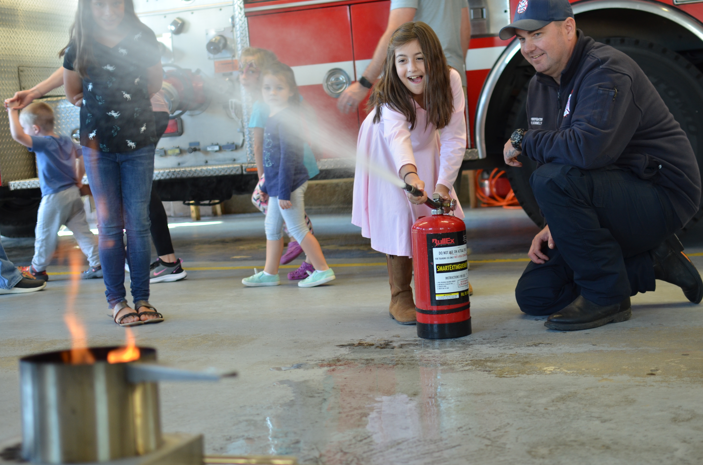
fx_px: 1023
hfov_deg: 37.9
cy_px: 232
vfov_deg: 25.6
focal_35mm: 52
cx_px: 352
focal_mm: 35
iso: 400
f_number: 2.5
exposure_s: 1/100
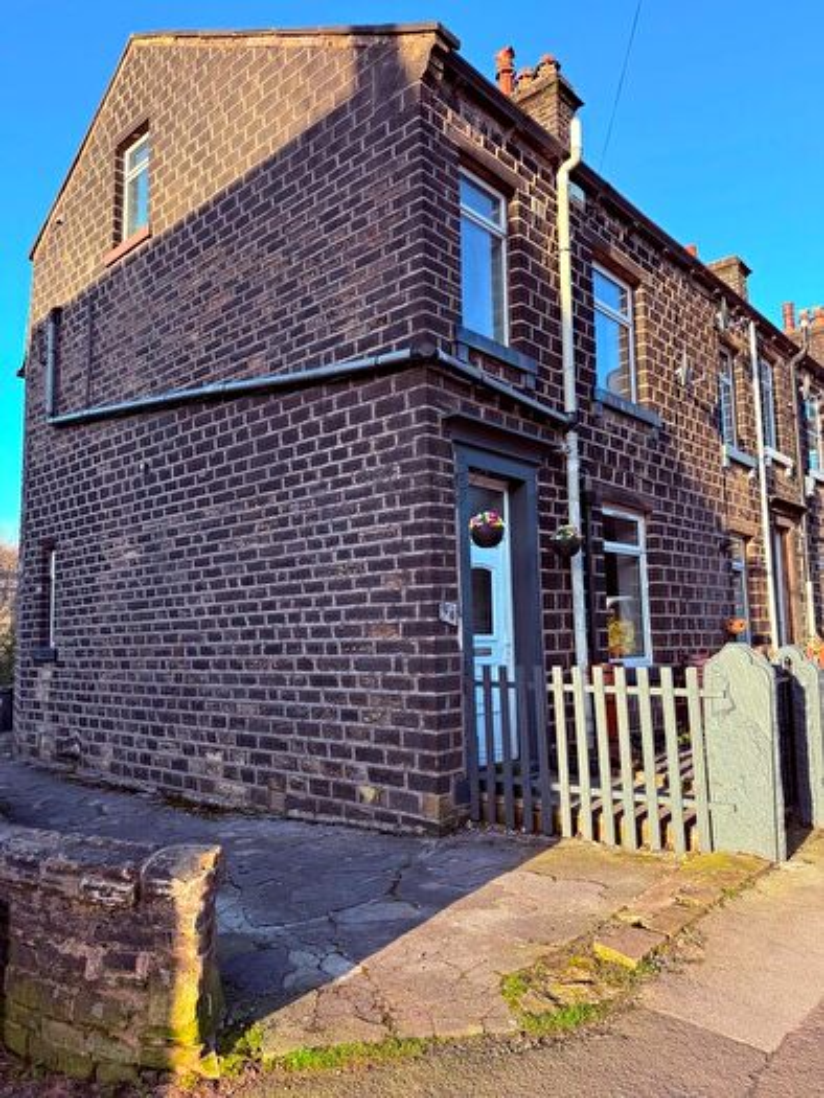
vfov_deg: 71.6
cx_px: 412
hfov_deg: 56.8
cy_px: 549
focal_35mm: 24
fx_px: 761
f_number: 1.78
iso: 100
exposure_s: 1/602
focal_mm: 6.76
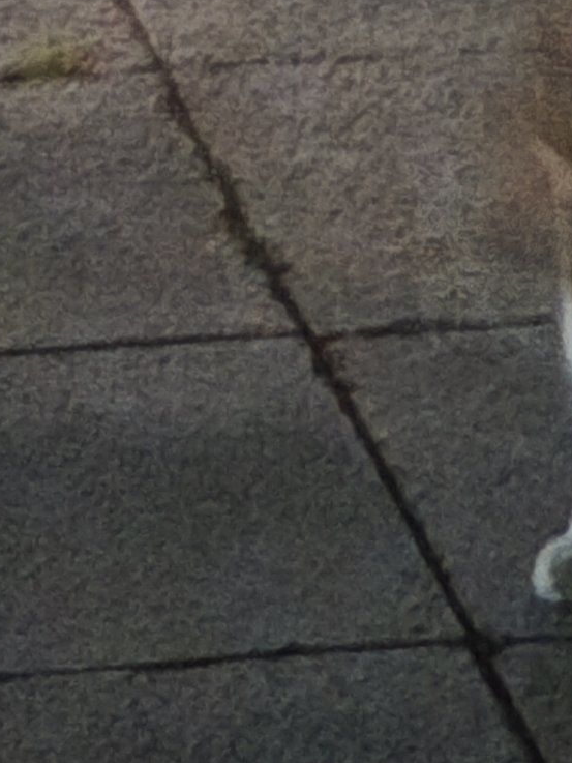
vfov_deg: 4.0
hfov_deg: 3.0
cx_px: 735
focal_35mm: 493
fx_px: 10859
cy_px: 99
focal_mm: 9
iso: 12800
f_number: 2
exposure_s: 1/8.33
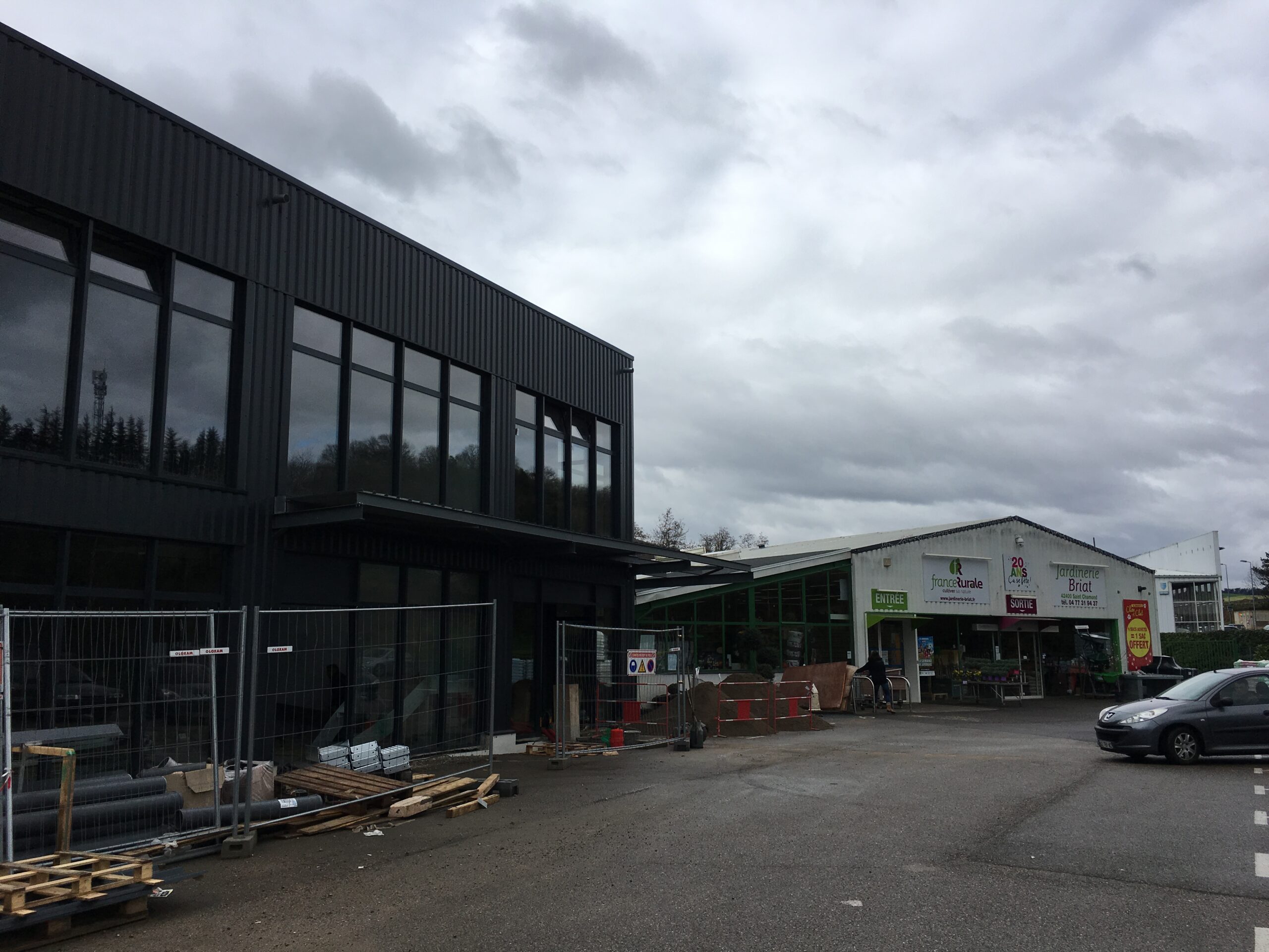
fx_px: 1063
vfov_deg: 48.2
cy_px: 476
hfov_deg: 61.7
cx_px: 634
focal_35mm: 29
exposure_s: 1/1479
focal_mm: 4.15
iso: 25
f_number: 2.2
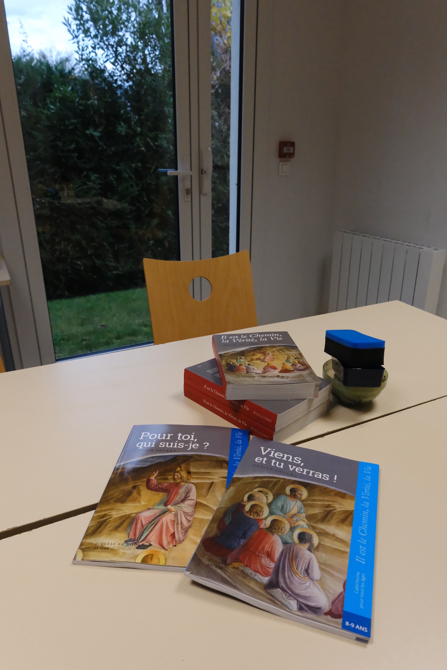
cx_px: 224
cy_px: 335
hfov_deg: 53.1
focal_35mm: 24
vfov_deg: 73.7
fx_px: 447
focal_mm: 16
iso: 6400
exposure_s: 1/950
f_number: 5.6
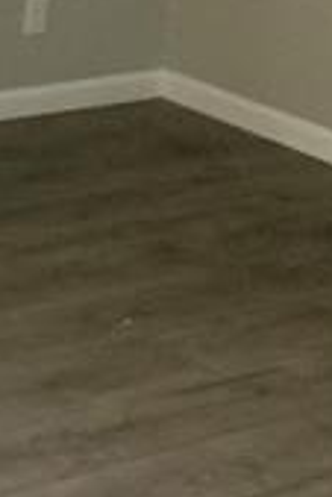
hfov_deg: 10.3
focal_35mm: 123
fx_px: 1698
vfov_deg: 16.4
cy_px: 32
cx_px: -335
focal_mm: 4.25
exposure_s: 1/60
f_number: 1.8
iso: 400
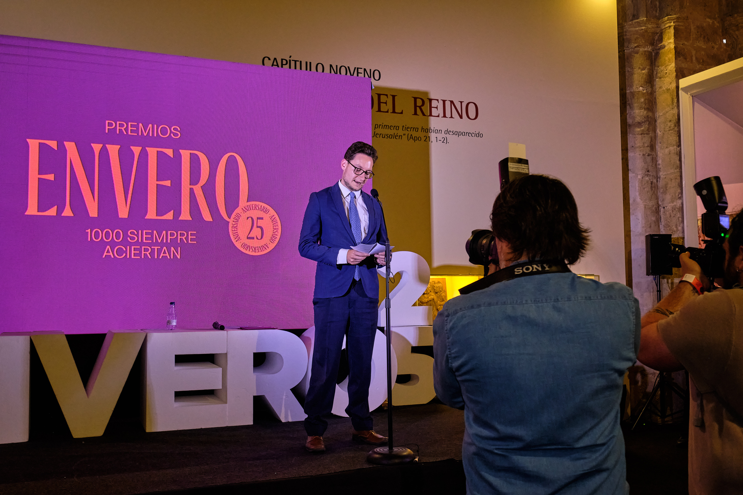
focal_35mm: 33
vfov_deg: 40.0
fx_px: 681
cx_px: 372
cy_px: 248
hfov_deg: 57.2
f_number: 4
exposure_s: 1/100
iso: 2000
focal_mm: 21.9
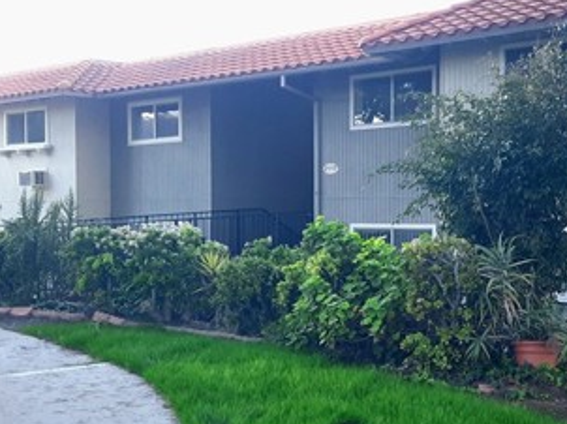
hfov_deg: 35.9
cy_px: 206
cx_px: 374
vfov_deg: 27.5
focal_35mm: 53
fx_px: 867
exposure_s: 1/166
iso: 400
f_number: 2
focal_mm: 4.6
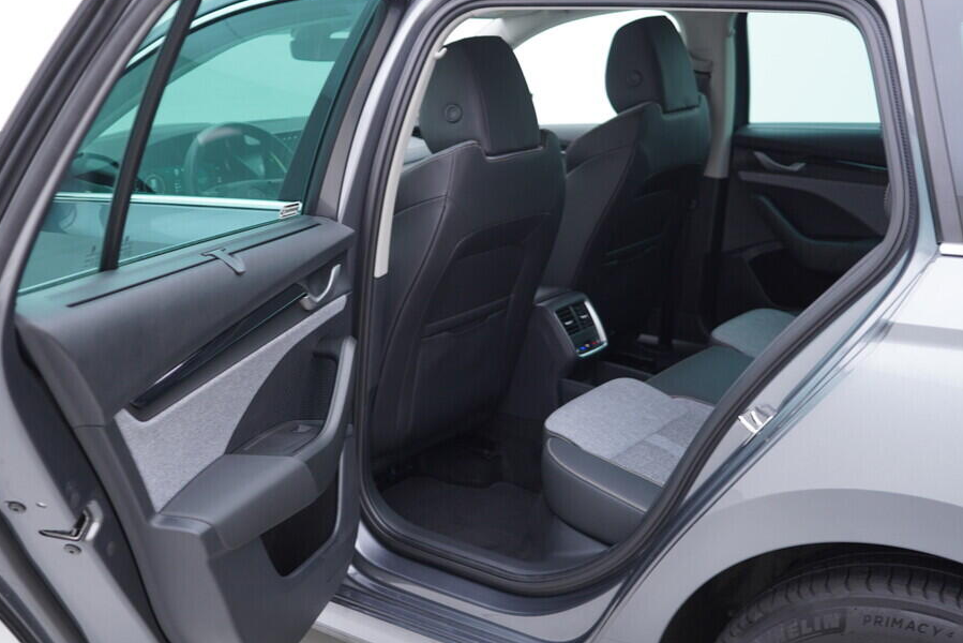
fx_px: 1097
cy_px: 298
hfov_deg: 47.3
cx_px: 438
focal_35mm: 41
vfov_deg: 32.6
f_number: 2.8
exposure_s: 1/40
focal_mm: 24
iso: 160
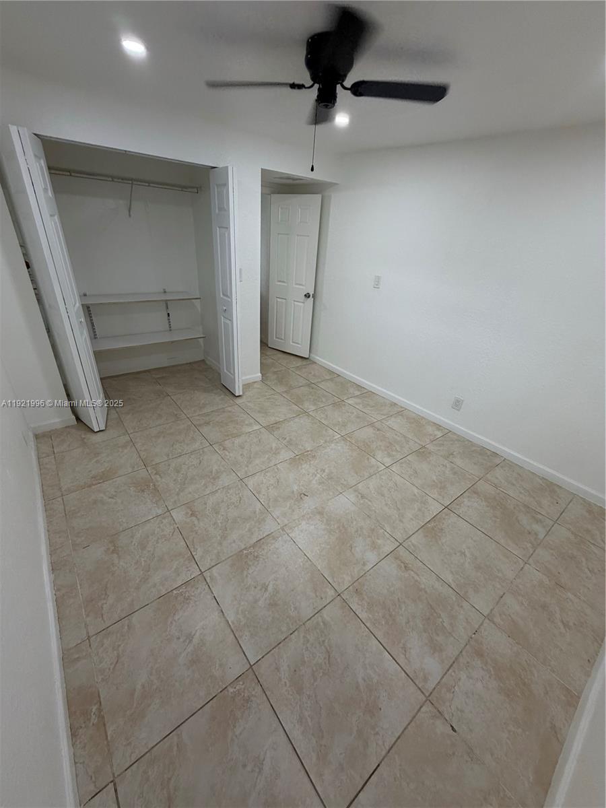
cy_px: 404
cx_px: 303
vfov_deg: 102.1
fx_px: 327
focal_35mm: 14
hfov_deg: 85.7
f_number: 2.2
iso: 200
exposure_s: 1/120
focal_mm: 2.22
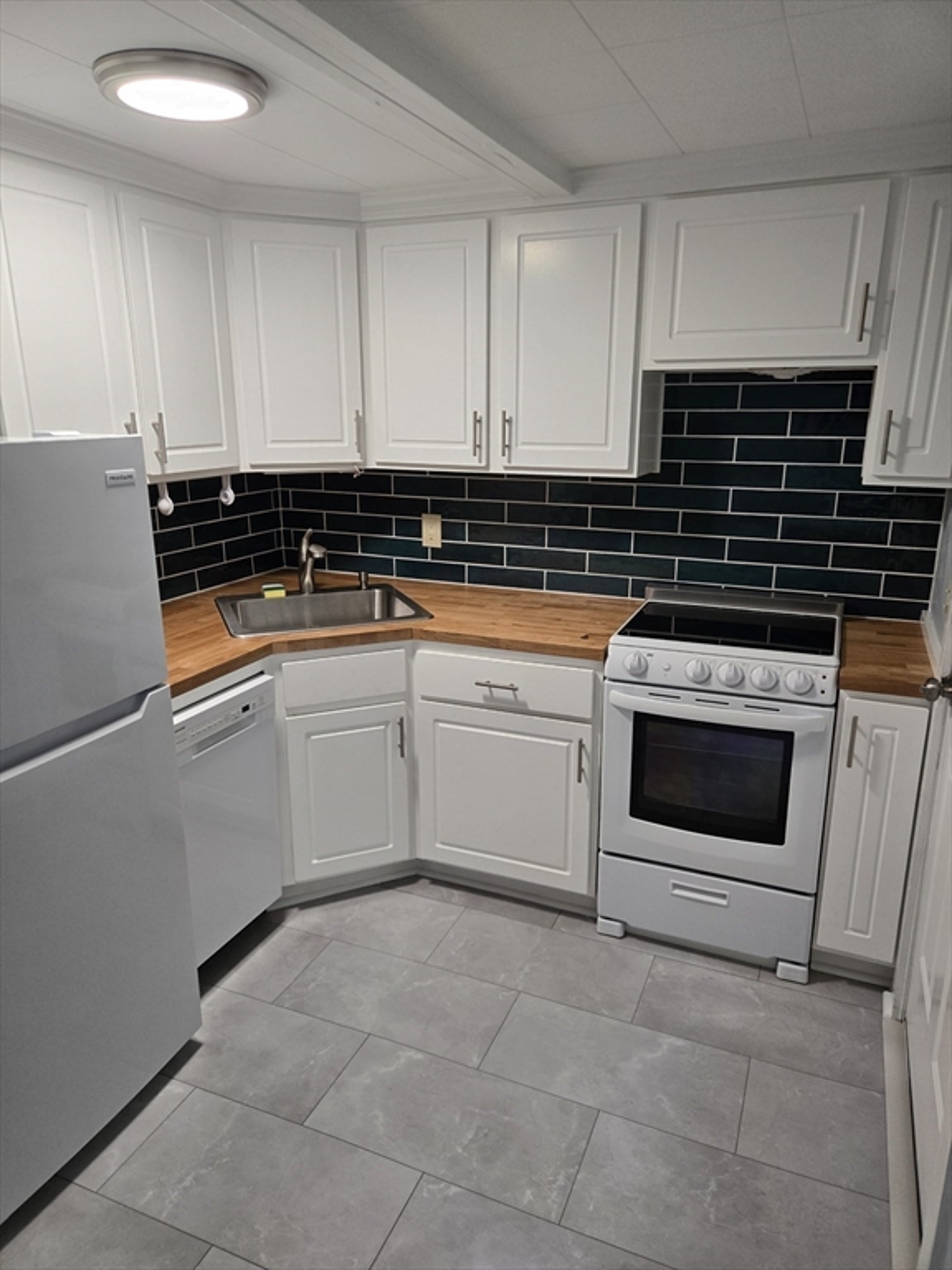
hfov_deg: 58.9
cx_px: 476
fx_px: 843
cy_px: 635
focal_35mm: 23
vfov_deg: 73.9
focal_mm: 5.4
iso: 160
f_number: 1.8
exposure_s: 1/120
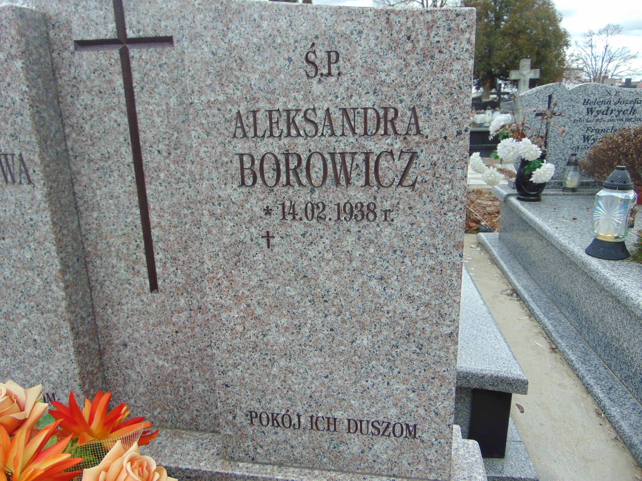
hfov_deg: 69.4
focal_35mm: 25
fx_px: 464
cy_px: 240
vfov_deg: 54.9
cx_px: 321
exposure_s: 1/200
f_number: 3
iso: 80
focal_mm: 4.5
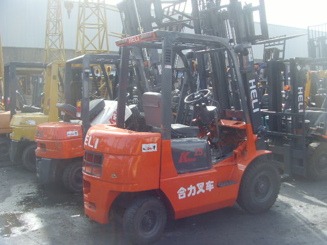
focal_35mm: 39
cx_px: 164
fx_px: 368
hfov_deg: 47.9
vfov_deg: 36.8
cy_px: 122
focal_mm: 6.6
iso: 80
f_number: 3.5
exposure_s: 1/250
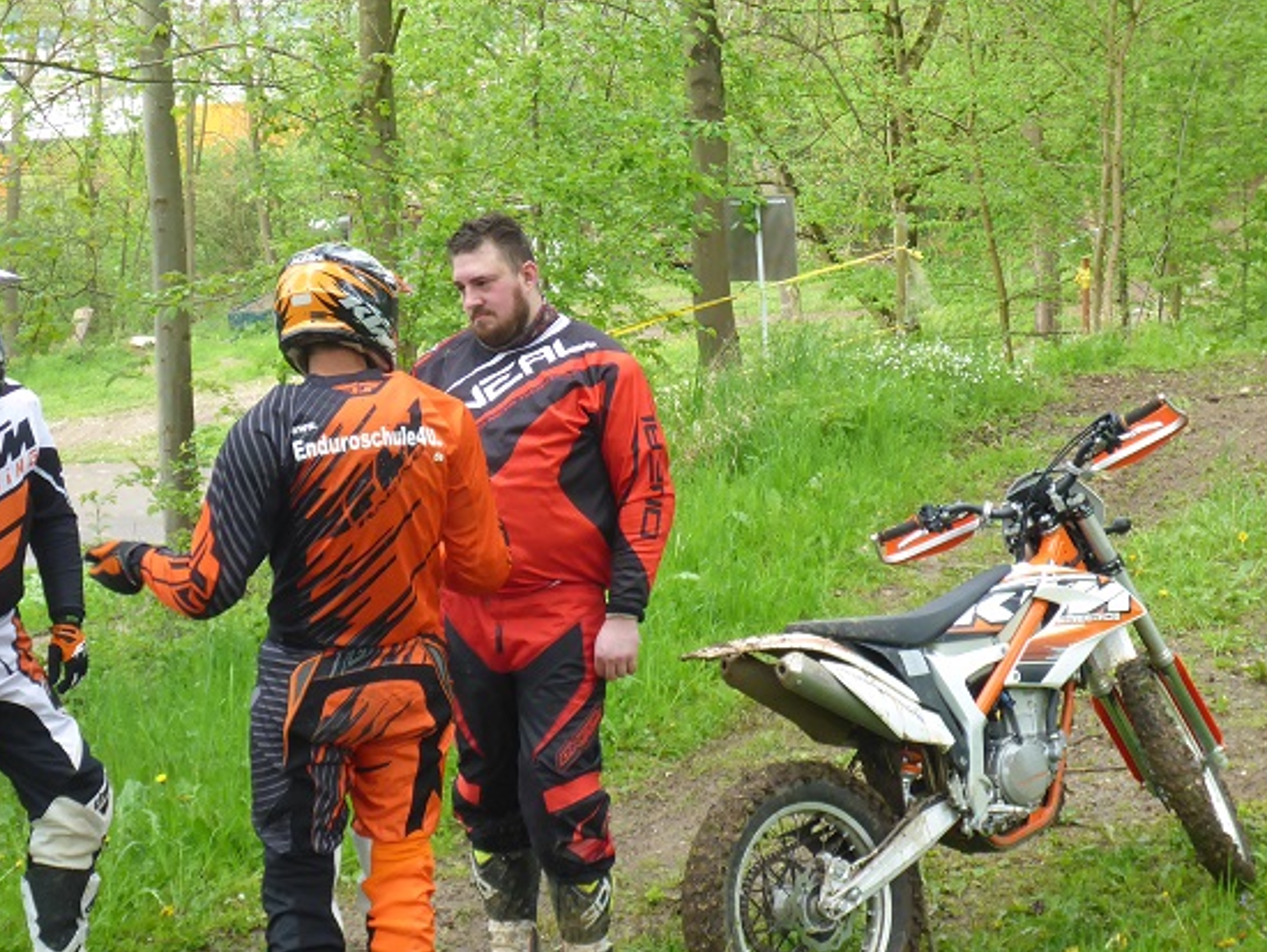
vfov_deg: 17.8
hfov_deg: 23.5
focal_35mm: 83
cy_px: 517
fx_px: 3039
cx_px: 551
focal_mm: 11.7
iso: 320
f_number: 5.3
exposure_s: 1/80
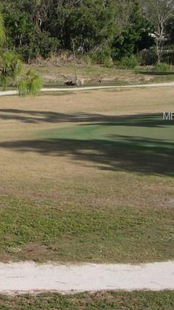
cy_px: 116
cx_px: -156
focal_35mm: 97
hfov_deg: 11.4
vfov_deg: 21.9
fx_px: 795
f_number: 7.6
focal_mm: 8
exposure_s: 1/193
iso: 100
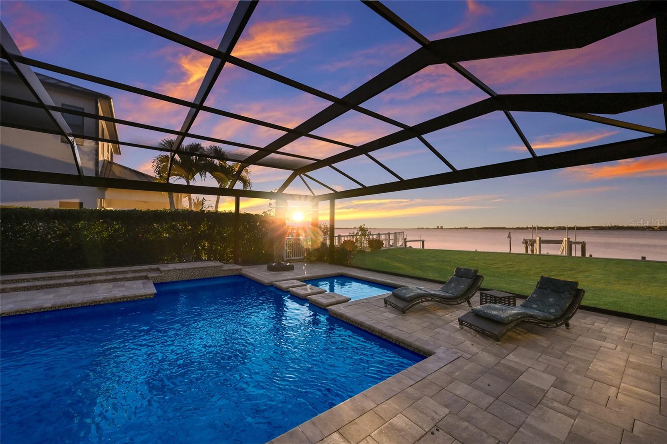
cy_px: 222
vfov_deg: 81.2
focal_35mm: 14
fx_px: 259
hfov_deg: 104.3
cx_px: 334
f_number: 8
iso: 3200
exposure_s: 1/1000
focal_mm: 14
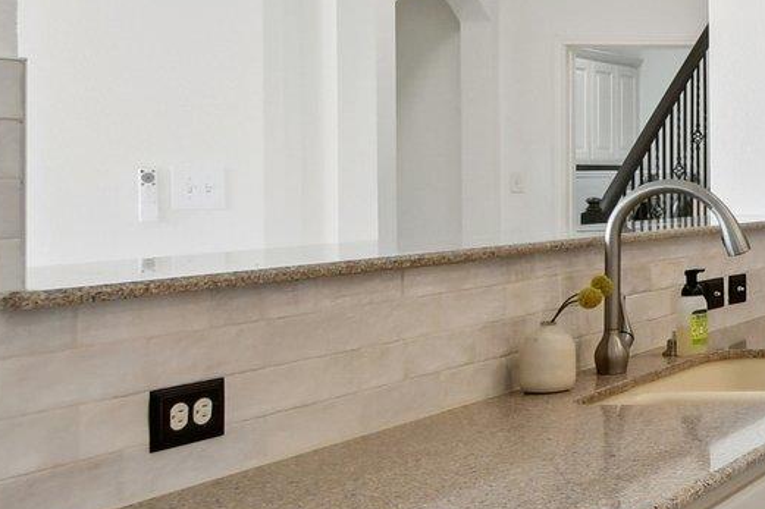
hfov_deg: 22.6
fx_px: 1253
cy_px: 93
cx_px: 1319
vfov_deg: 22.6
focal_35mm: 59
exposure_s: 1/25
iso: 400
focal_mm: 10
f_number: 8
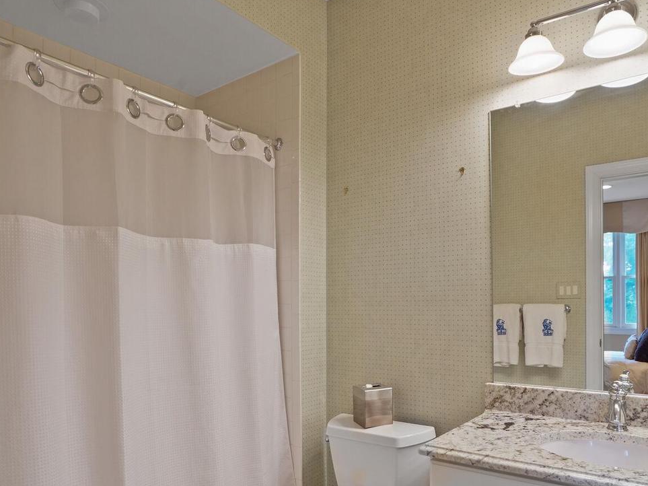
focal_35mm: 23
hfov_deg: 73.3
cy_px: 304
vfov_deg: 58.1
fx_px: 430
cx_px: 382
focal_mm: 16
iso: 800
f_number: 8
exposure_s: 1/10
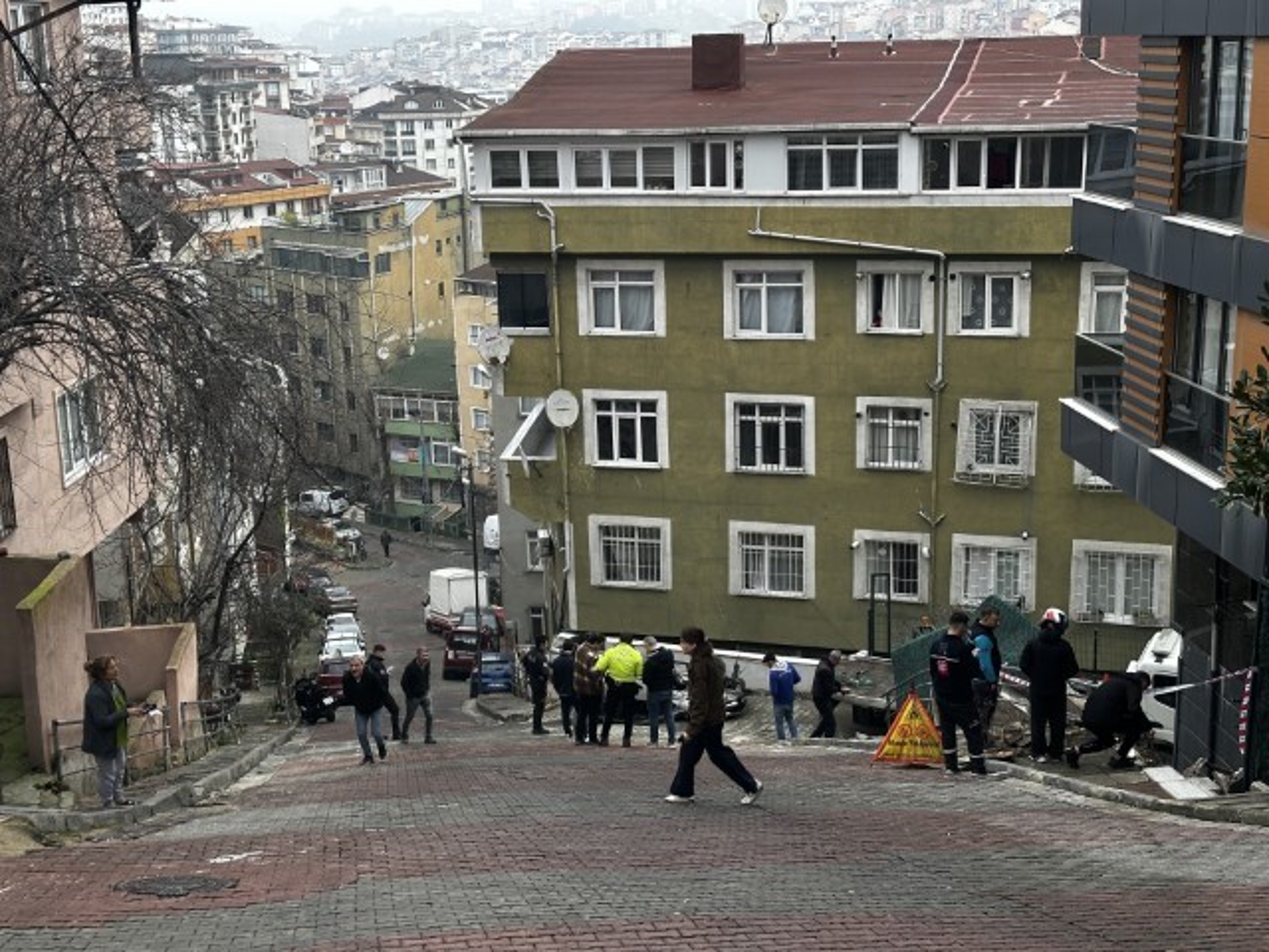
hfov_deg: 39.7
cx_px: 634
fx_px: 1760
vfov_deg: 30.3
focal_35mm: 48
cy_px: 476
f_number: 1.78
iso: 64
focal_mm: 6.86
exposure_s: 1/308
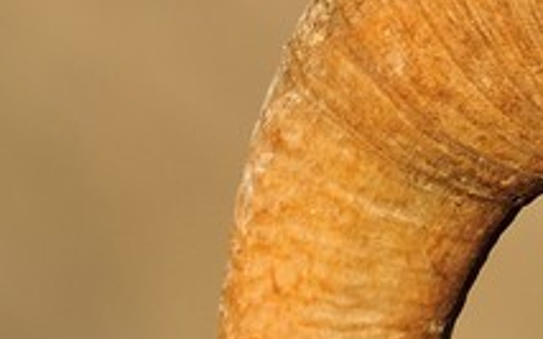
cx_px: 770
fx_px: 24840
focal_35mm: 1679
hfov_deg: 1.3
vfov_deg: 0.8
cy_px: 600
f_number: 2.8
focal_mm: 200
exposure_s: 1/3000
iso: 200
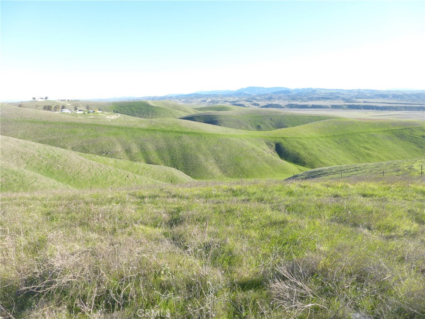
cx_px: 212
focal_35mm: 24
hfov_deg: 71.6
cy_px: 160
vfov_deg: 56.8
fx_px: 295
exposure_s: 1/250
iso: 100
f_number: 4
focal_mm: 4.3
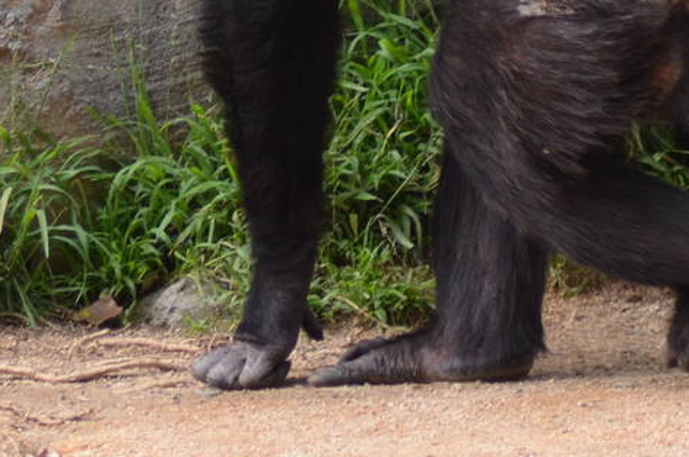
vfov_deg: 2.9
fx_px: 8942
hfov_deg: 4.4
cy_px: -42
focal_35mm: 468
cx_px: 64
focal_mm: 92
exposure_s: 1/320
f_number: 4.5
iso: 400
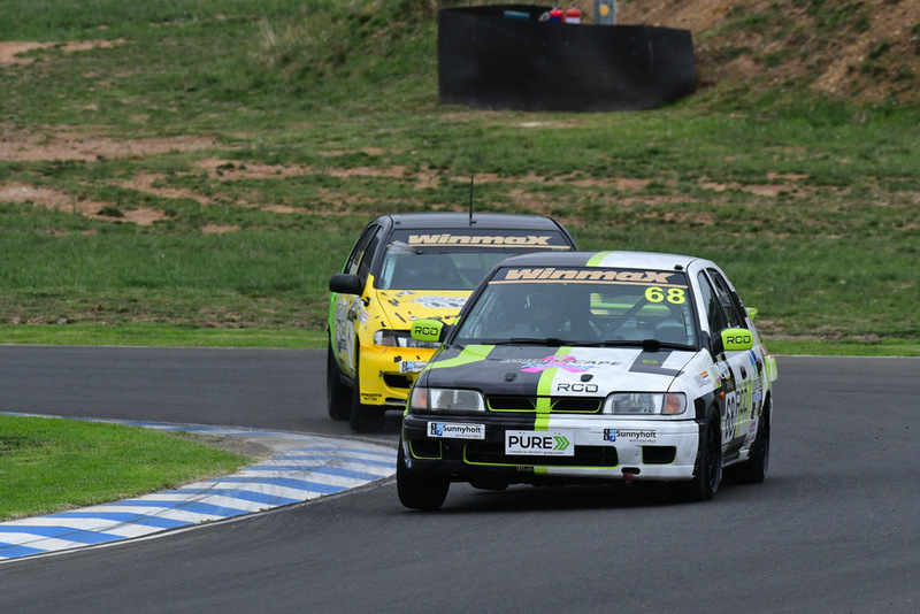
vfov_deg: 2.5
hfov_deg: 3.8
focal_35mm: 540
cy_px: 307
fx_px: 13804
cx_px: 460
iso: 2000
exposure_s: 1/640
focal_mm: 360
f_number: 10
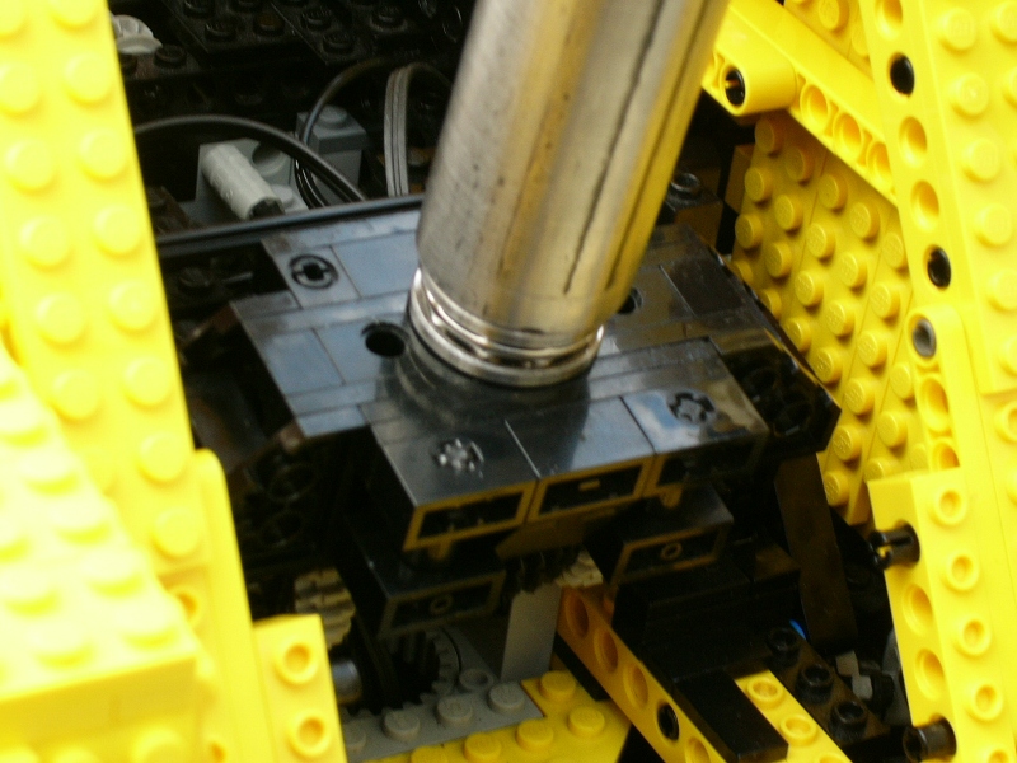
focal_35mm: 105
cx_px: 508
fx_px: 3085
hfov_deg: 18.7
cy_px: 382
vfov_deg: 14.1
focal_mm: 17.4
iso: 100
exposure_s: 1/40
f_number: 4.9
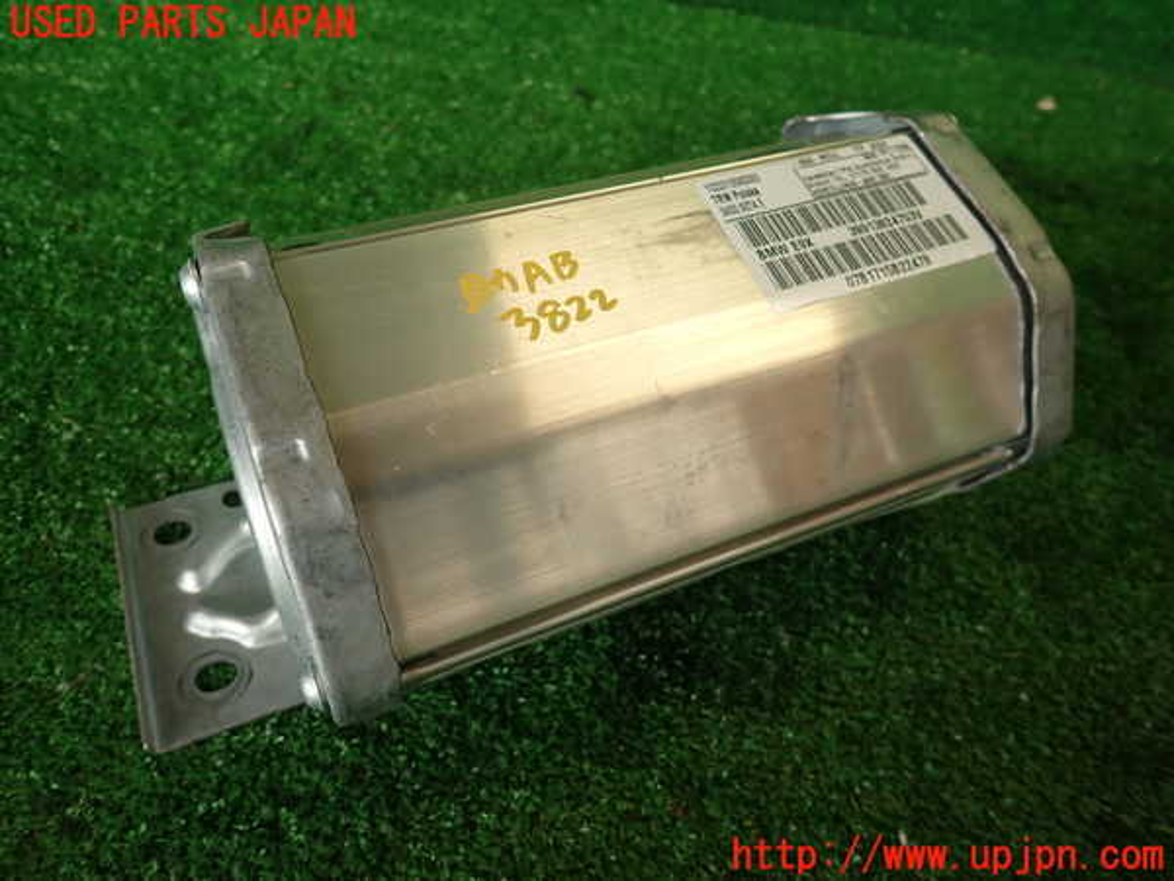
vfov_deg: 54.9
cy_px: 440
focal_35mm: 25
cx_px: 587
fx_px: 848
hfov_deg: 69.4
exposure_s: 1/100
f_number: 2
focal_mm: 4.5
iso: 100
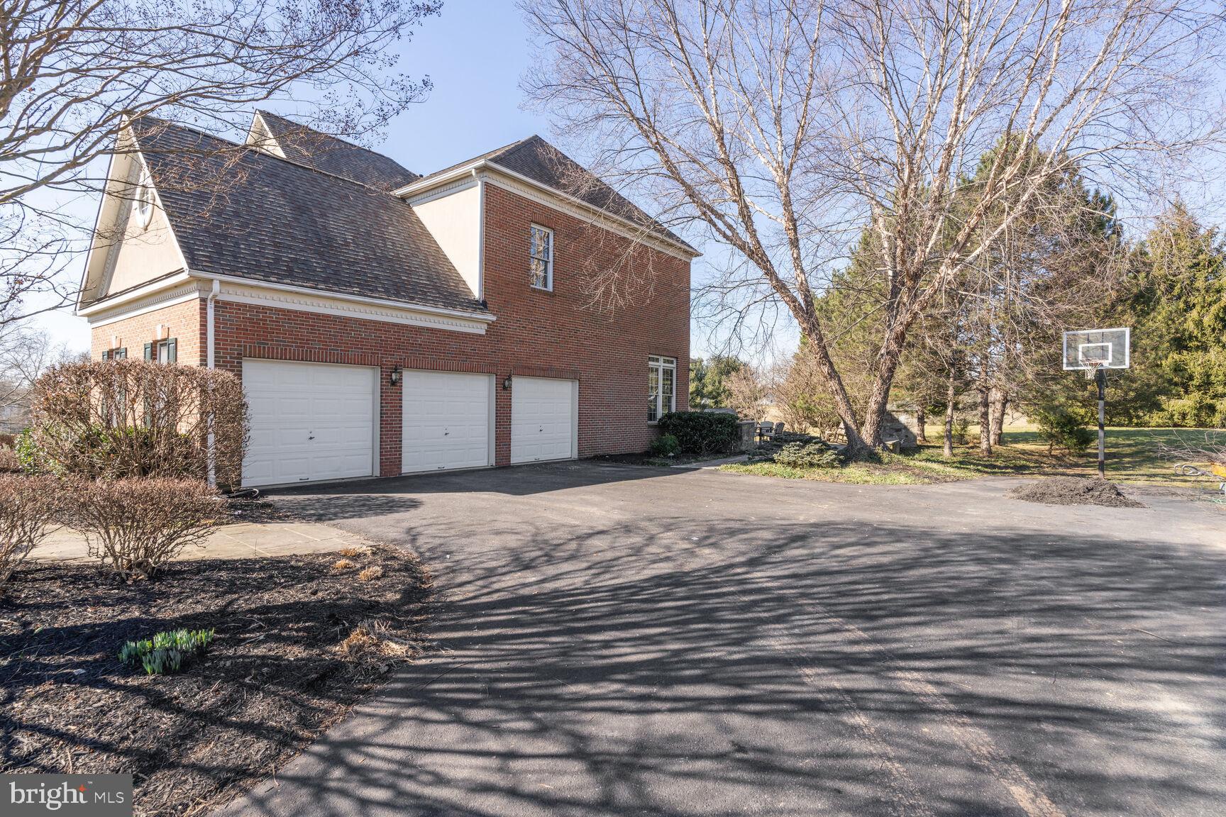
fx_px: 613
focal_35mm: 18
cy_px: 408
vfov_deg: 67.4
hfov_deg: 90.0
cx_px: 613
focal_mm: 18
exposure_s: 1/200
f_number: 8
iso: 200
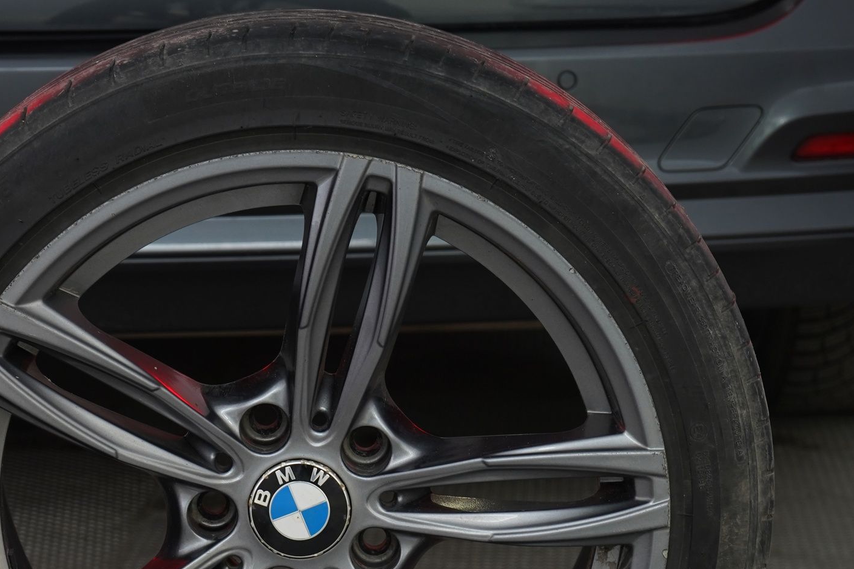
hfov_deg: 17.2
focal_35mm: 119
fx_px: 2823
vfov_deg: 11.5
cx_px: 329
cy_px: 486
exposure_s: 1/25
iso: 800
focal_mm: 67
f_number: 6.3
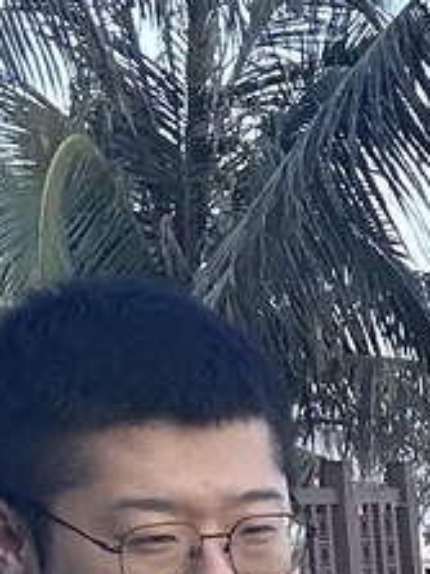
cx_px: 1339
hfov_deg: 6.8
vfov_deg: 9.7
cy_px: 1019
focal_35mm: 194
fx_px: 3216
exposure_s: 1/360
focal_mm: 2.69
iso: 25
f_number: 1.9
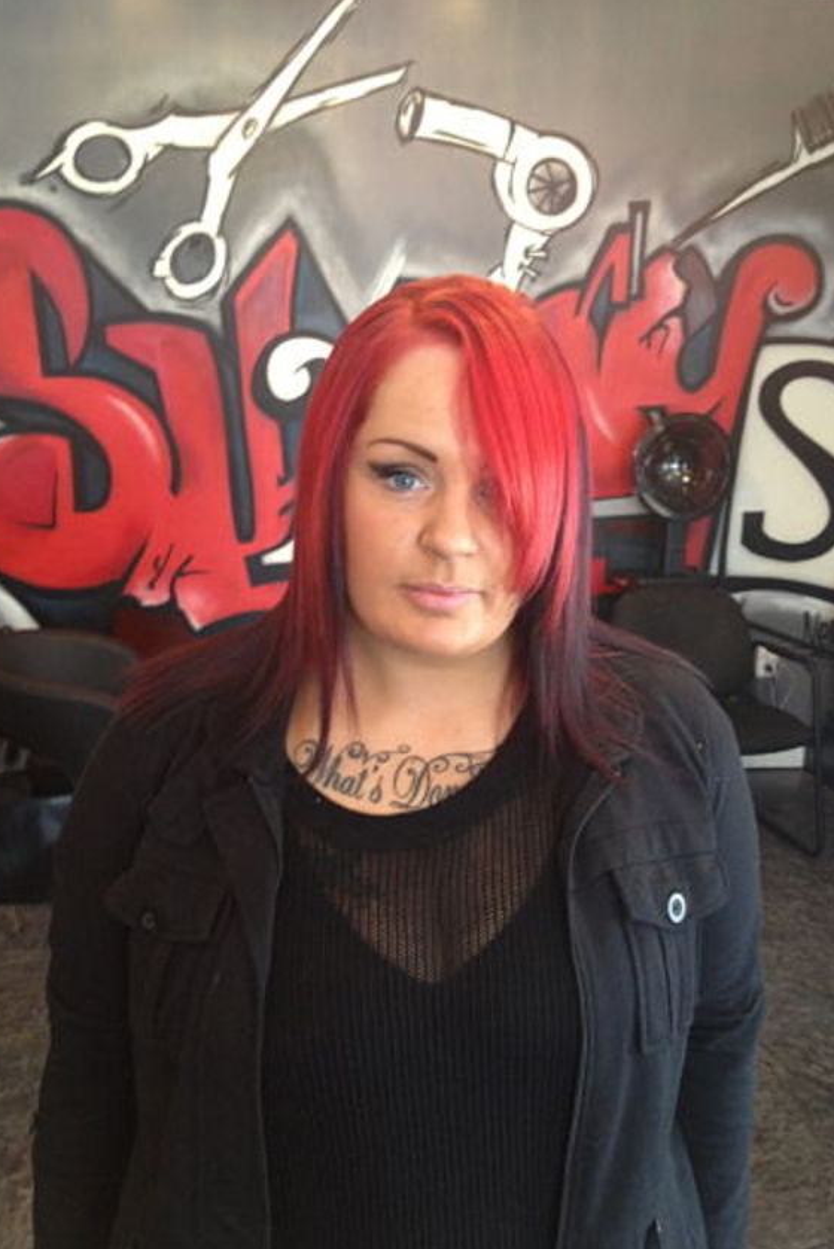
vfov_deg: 51.9
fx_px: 1285
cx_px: 408
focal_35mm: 37
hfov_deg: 36.0
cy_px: 626
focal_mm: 4.28
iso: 160
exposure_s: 1/20
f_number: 2.4
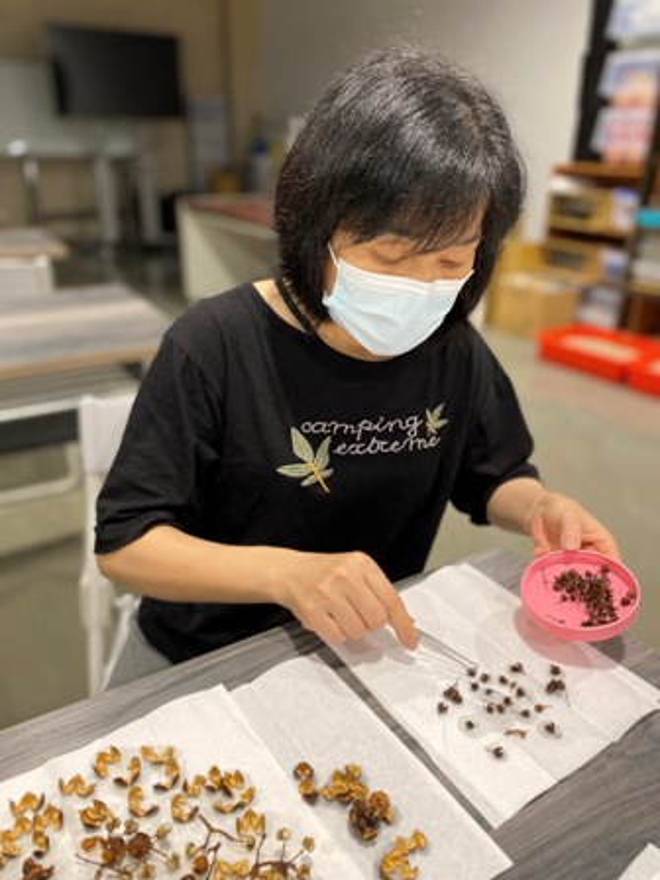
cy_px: 440
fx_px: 661
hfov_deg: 53.1
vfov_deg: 67.3
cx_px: 330
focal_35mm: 26
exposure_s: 1/60
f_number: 1.8
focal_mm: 4.25
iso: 125
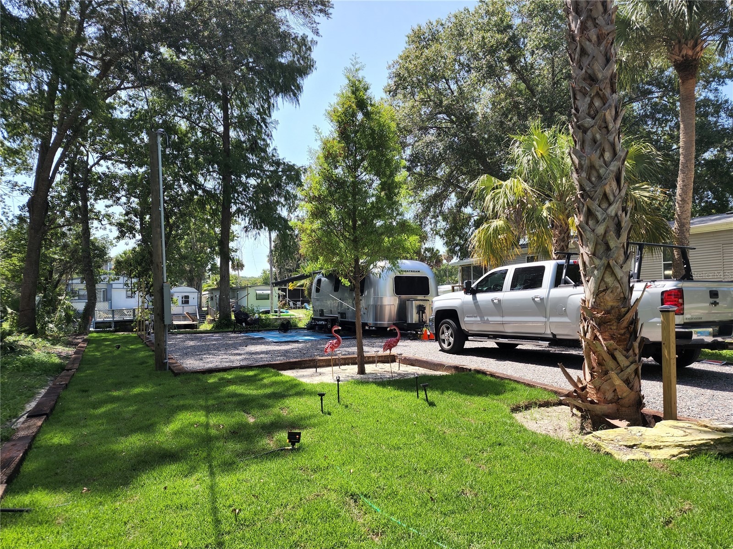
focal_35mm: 23
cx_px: 366
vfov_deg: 58.9
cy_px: 274
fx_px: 487
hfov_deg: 73.9
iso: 12
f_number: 1.8
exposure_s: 1/472
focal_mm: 6.4
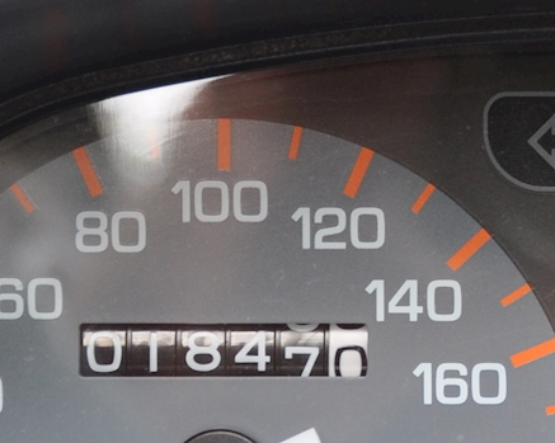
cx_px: 621
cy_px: 234
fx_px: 5072
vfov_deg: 5.0
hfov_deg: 6.2
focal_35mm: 309
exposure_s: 1/30
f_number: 5.6
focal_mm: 50
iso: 280
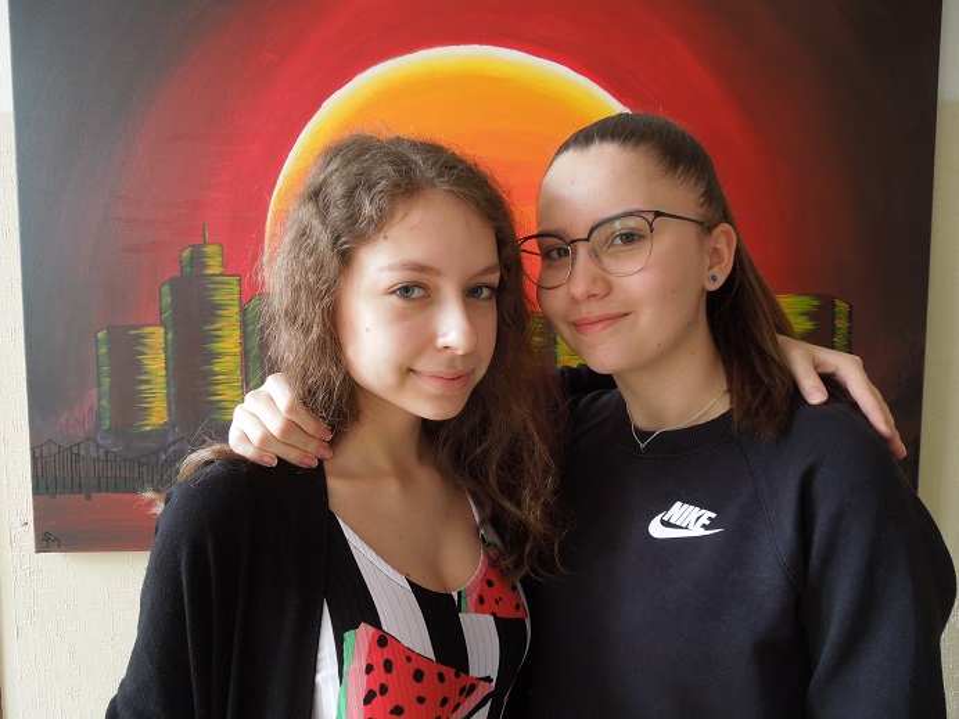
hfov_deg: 69.4
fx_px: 693
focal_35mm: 25
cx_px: 480
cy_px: 360
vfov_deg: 54.9
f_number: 3.3
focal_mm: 4.5
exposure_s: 1/30
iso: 250
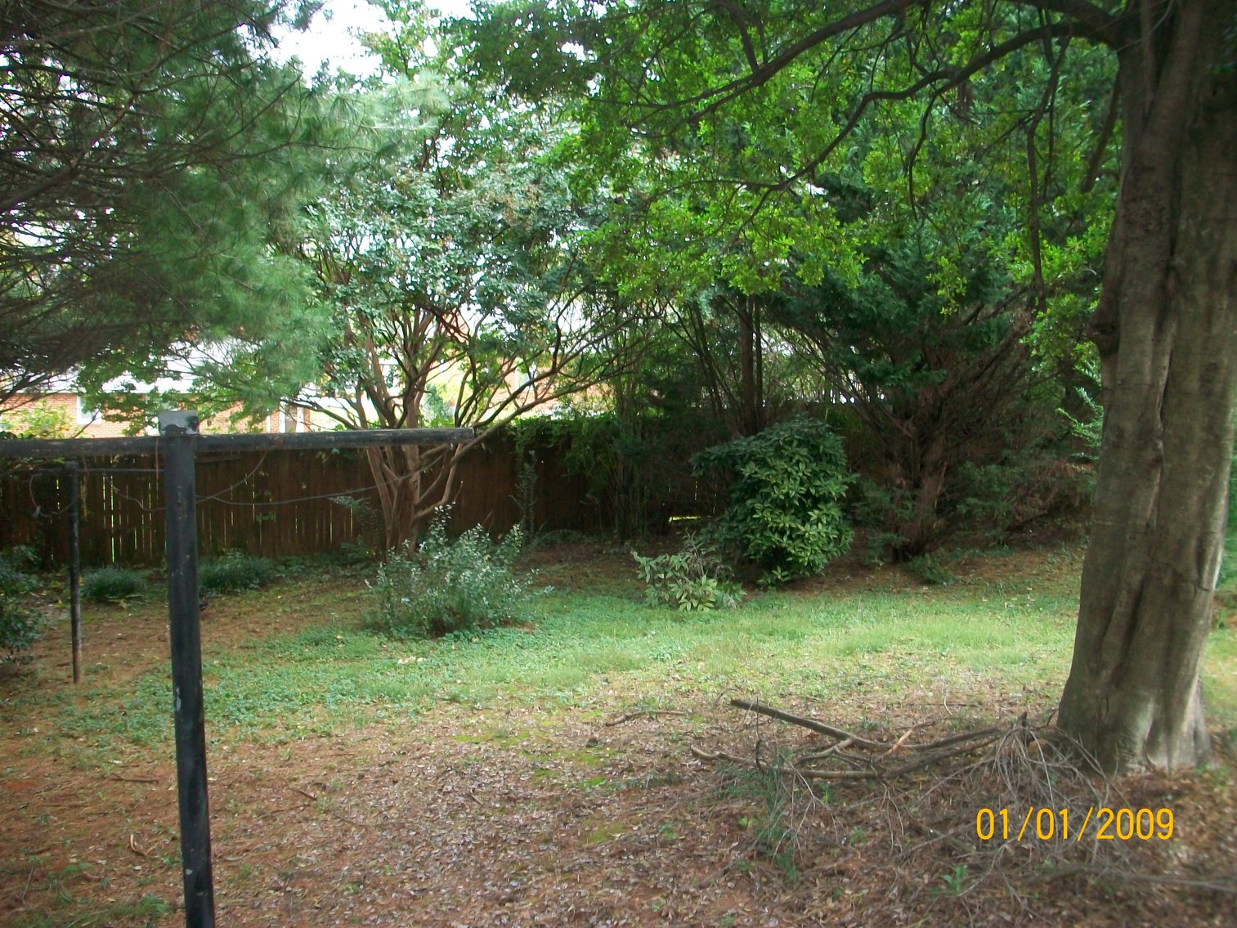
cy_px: 464
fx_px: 1215
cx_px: 618
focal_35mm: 34
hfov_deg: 54.0
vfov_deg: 41.8
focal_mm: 5.7
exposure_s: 1/60
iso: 120
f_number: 2.8
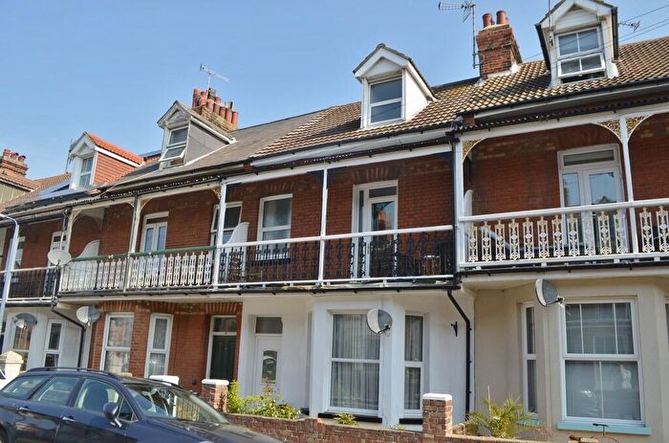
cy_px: 222
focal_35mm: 27
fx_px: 501
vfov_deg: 47.7
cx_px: 334
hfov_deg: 67.5
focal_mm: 18
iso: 180
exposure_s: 1/250
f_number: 8
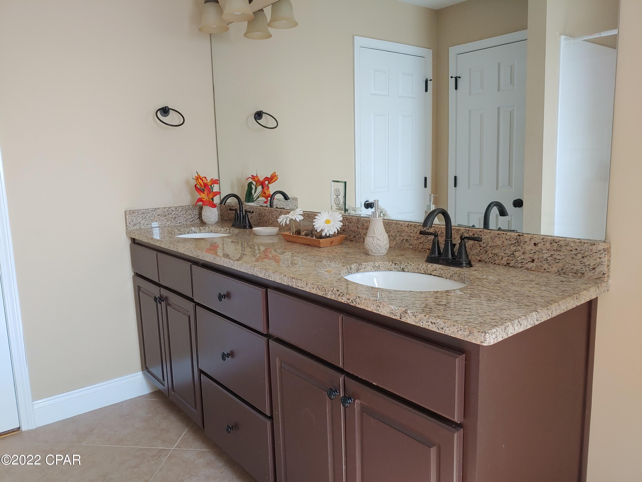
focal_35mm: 25
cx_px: 321
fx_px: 464
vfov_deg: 54.9
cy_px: 241
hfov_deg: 69.4
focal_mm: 4.23
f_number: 1.5
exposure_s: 1/60
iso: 100
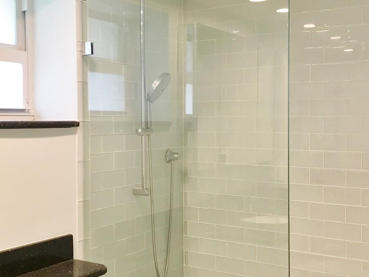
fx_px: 533
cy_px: 137
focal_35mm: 50
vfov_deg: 29.1
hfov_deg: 38.0
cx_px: 142
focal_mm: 4.15
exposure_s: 1/30
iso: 25
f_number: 2.2
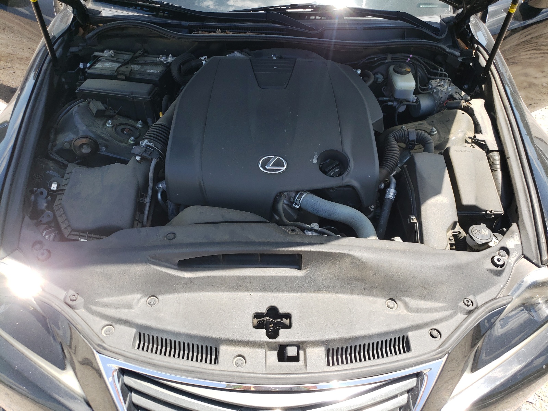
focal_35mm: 26
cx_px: 274
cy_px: 206
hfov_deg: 67.3
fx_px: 412
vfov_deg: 53.1
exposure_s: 1/769
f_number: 1.5
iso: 50
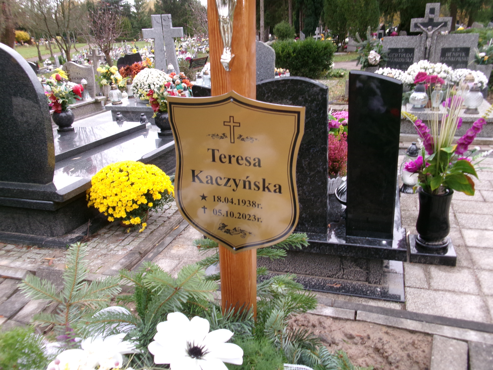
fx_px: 399
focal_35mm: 28
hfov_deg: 63.4
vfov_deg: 49.7
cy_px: 185
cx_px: 246
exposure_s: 1/34
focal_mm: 5.1
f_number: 3.9
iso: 142
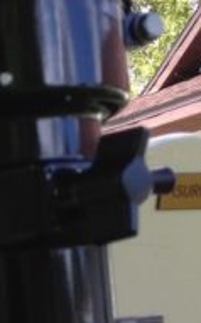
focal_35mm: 141
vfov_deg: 14.6
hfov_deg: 8.7
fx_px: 1239
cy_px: 338
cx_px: -235
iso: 50
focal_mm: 4.13
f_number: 2.4
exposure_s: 1/354
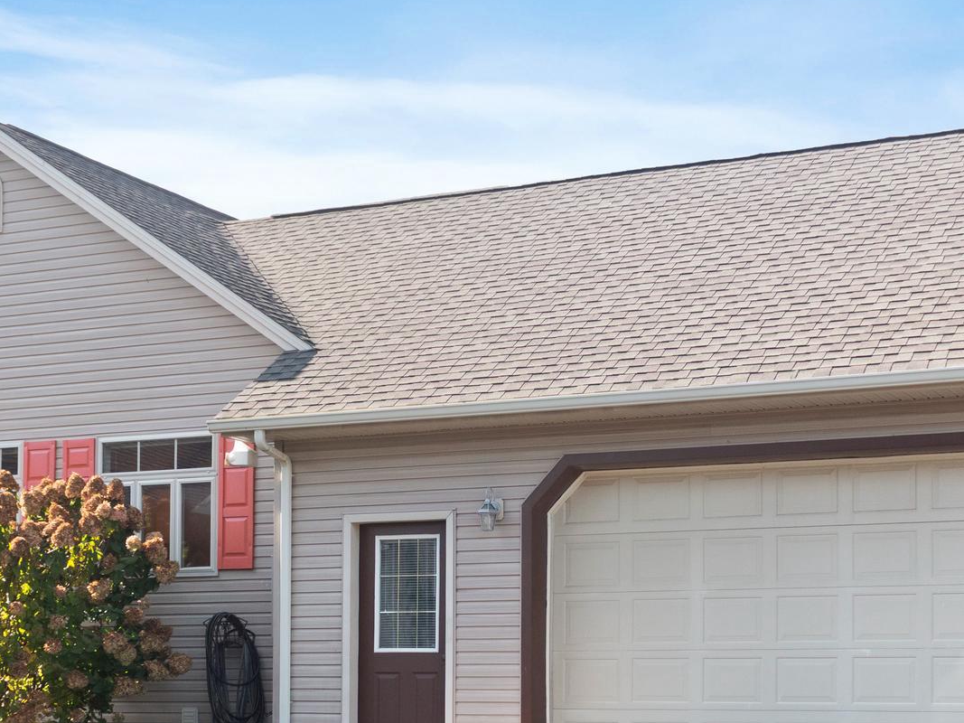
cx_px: 504
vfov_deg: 20.7
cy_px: 456
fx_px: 1977
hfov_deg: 27.4
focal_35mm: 71
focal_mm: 18
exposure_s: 1/400
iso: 200
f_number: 5.6
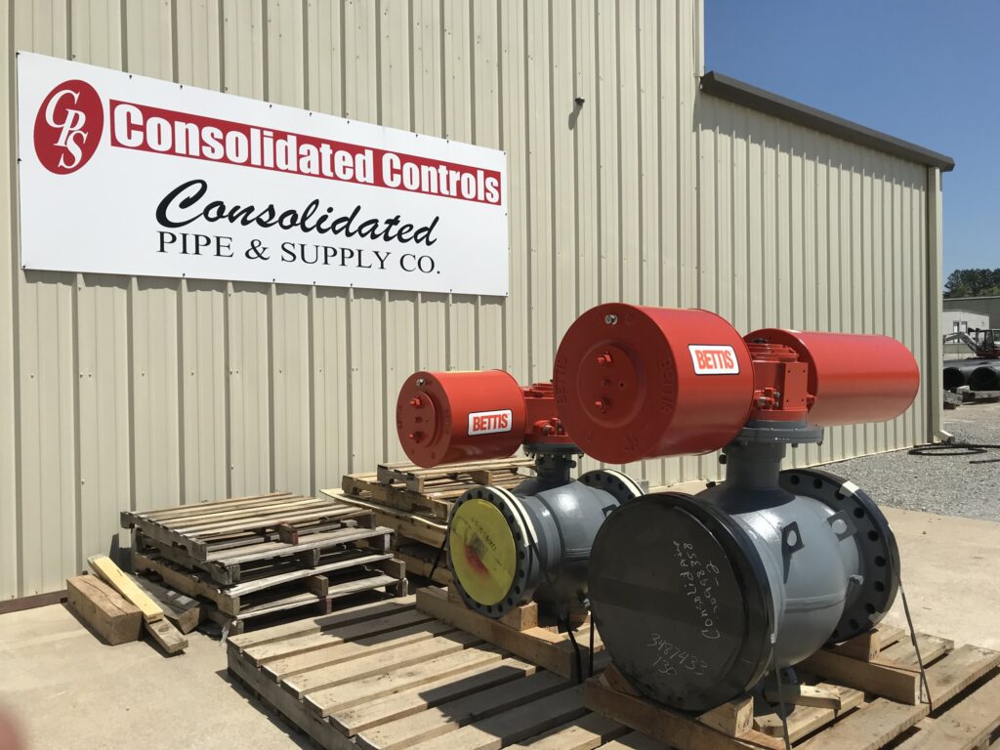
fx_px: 809
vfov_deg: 49.7
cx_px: 500
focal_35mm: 28
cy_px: 375
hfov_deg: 63.4
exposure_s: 1/4808
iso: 20
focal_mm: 3.99
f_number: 1.8
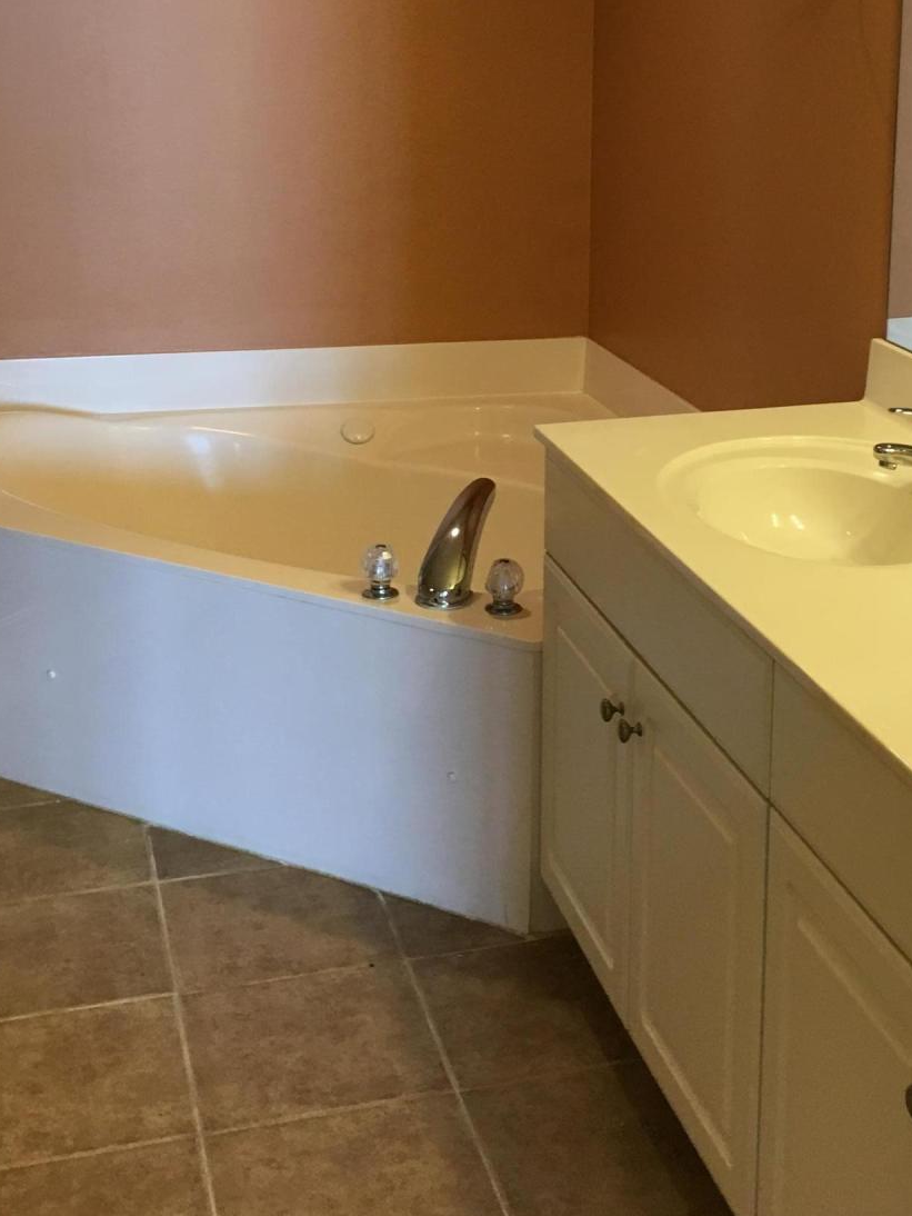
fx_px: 1861
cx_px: 587
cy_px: 309
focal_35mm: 53
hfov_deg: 27.4
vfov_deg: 35.4
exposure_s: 1/30
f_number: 2.2
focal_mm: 4.15
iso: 40
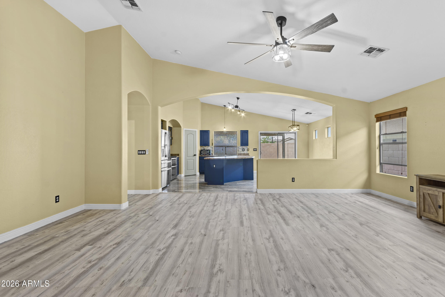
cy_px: 148
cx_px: 222
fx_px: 185
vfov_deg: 77.3
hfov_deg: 100.4
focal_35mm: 15
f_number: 8
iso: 100
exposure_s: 2
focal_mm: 10
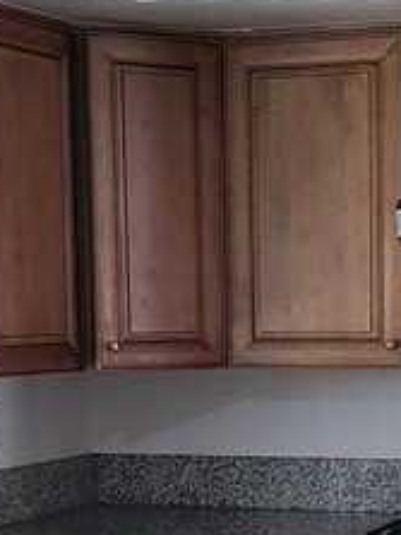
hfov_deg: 12.7
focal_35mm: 115
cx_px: 387
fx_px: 1778
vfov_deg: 17.0
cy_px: 446
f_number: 1.7
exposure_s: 1/60
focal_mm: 4.71
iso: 778
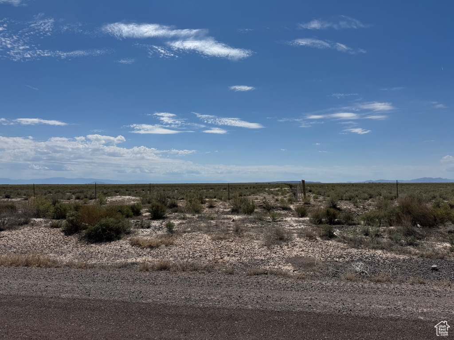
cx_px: 227
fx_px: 315
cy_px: 170
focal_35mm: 24
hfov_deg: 71.6
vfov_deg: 56.8
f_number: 1.78
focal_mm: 6.76
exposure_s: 1/12346
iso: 80
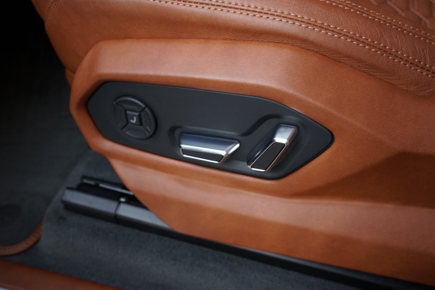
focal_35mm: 38
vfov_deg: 35.1
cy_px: 145
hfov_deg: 50.7
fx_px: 459
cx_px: 218
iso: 1250
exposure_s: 1/50
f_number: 6.3
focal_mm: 38
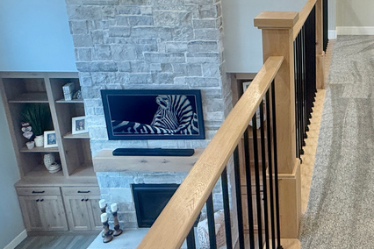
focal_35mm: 35
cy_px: 23
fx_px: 364
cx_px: 367
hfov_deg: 46.4
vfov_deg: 35.5
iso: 200
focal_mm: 2.22
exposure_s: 1/120
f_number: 2.2
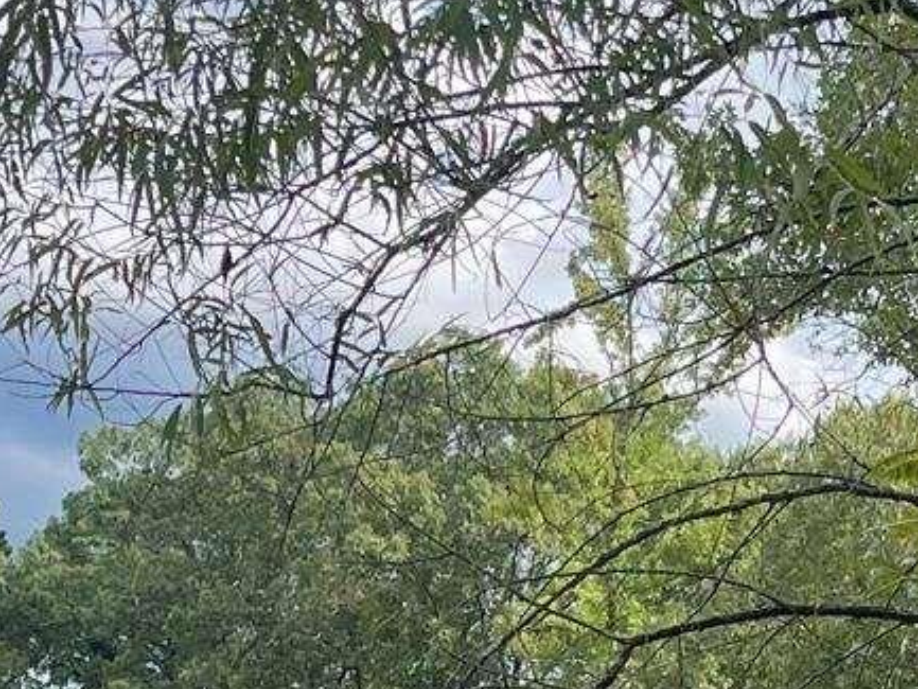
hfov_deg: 16.3
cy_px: 914
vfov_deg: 11.9
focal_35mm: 121
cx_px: 435
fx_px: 3210
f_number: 1.6
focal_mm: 5.1
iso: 32
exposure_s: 1/1200
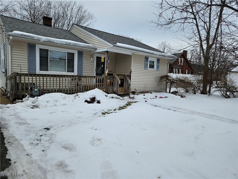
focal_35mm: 23
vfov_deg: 58.9
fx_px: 158
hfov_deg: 73.9
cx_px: 119
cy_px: 90
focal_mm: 5.4
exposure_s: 1/1076
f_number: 1.8
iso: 25
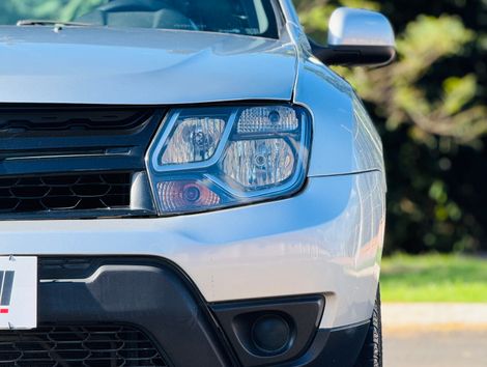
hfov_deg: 16.4
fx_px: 1691
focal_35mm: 120
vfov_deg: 12.4
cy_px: 184
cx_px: 244
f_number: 2.8
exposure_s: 1/490
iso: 50
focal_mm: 15.66
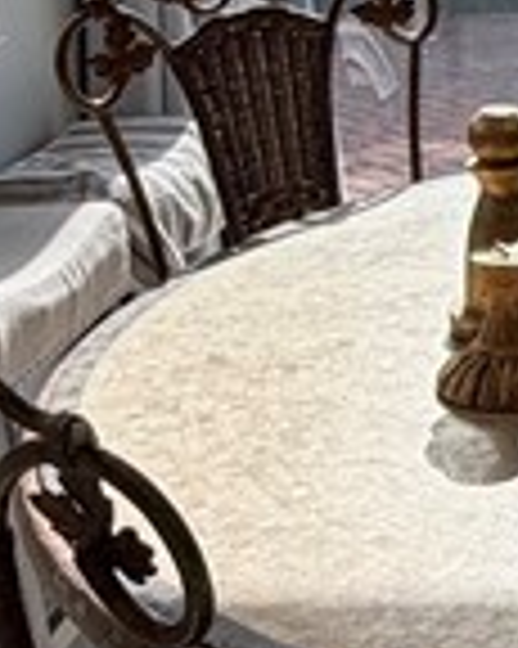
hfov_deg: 15.0
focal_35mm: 97
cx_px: 707
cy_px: 212
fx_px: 1861
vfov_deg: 19.7
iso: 40
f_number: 2.2
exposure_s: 1/198
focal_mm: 2.22
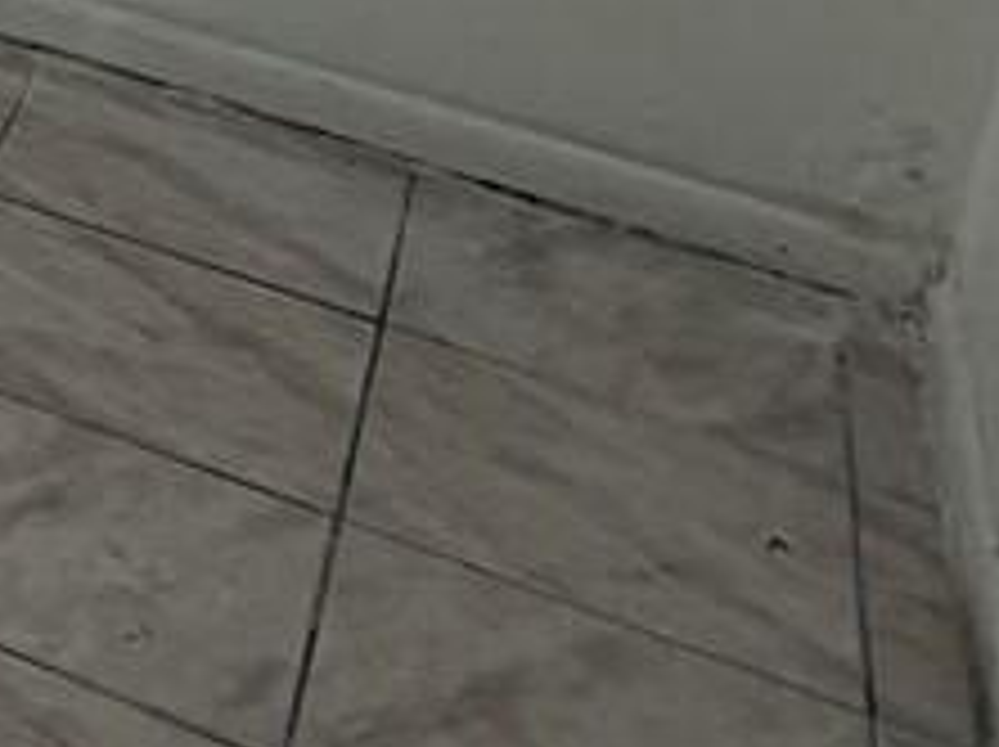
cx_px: -1120
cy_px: -702
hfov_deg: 15.0
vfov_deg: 12.9
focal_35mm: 101
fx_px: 2912
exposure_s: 1/121
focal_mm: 2.22
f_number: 2.2
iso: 50
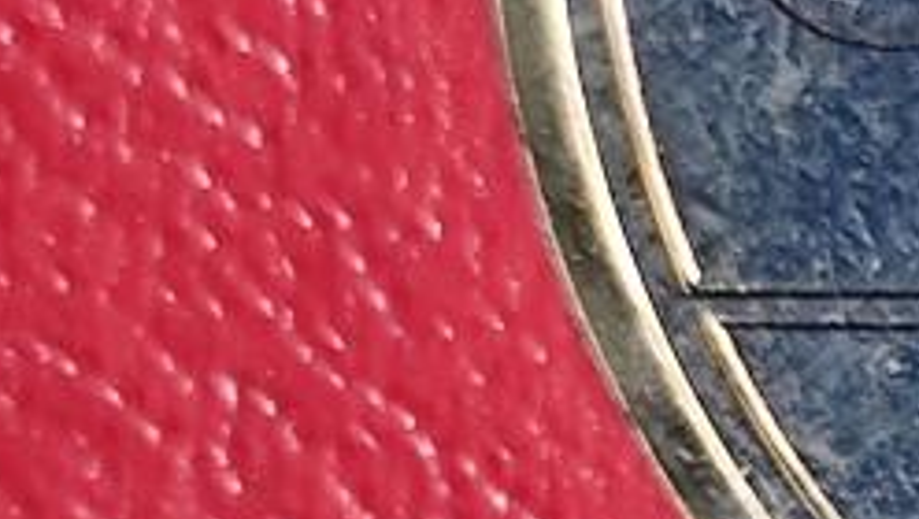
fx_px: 9439
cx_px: 1968
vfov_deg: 3.1
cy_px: 1601
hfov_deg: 5.4
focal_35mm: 387
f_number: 1.6
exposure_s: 1/96.9
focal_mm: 5.84
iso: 200
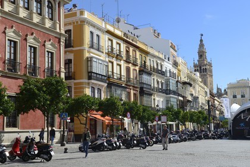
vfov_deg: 27.0
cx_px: 125
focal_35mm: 50
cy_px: 84
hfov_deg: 39.6
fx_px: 347
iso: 200
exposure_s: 1/200
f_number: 13
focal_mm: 50
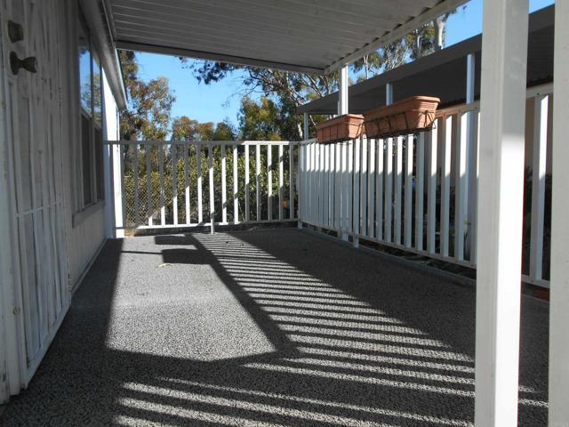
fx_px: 427
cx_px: 284
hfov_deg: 67.3
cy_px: 214
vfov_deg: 53.1
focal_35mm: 26
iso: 80
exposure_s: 1/640
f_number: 3.2
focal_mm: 4.6
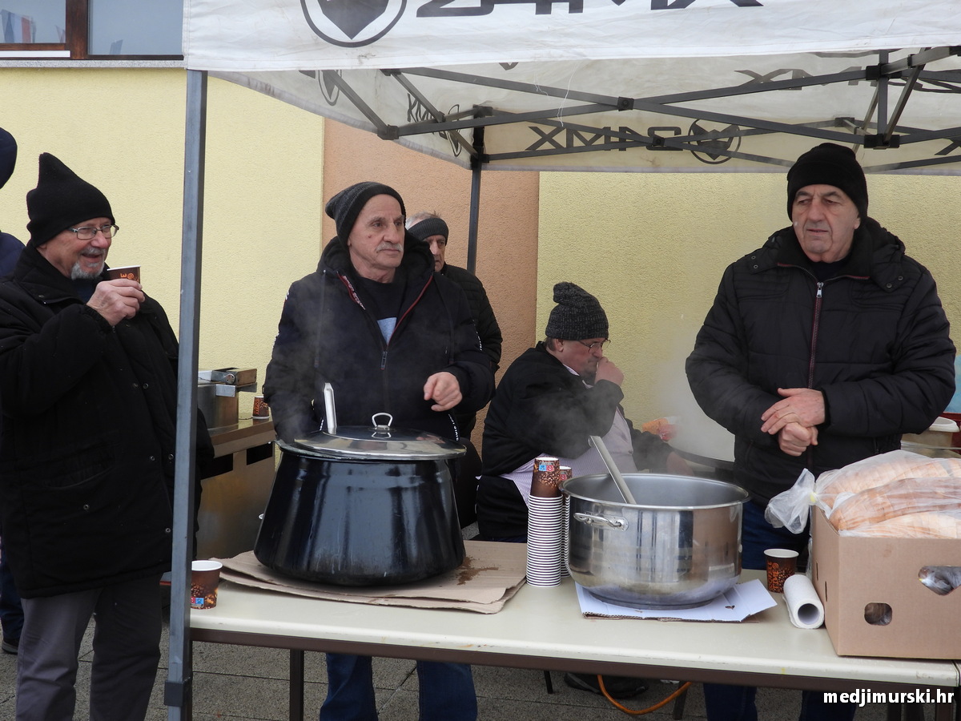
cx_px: 480
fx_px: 1305
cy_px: 360
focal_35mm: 47
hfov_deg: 40.4
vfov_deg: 30.9
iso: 100
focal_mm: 8.5
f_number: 3.2
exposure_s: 1/160
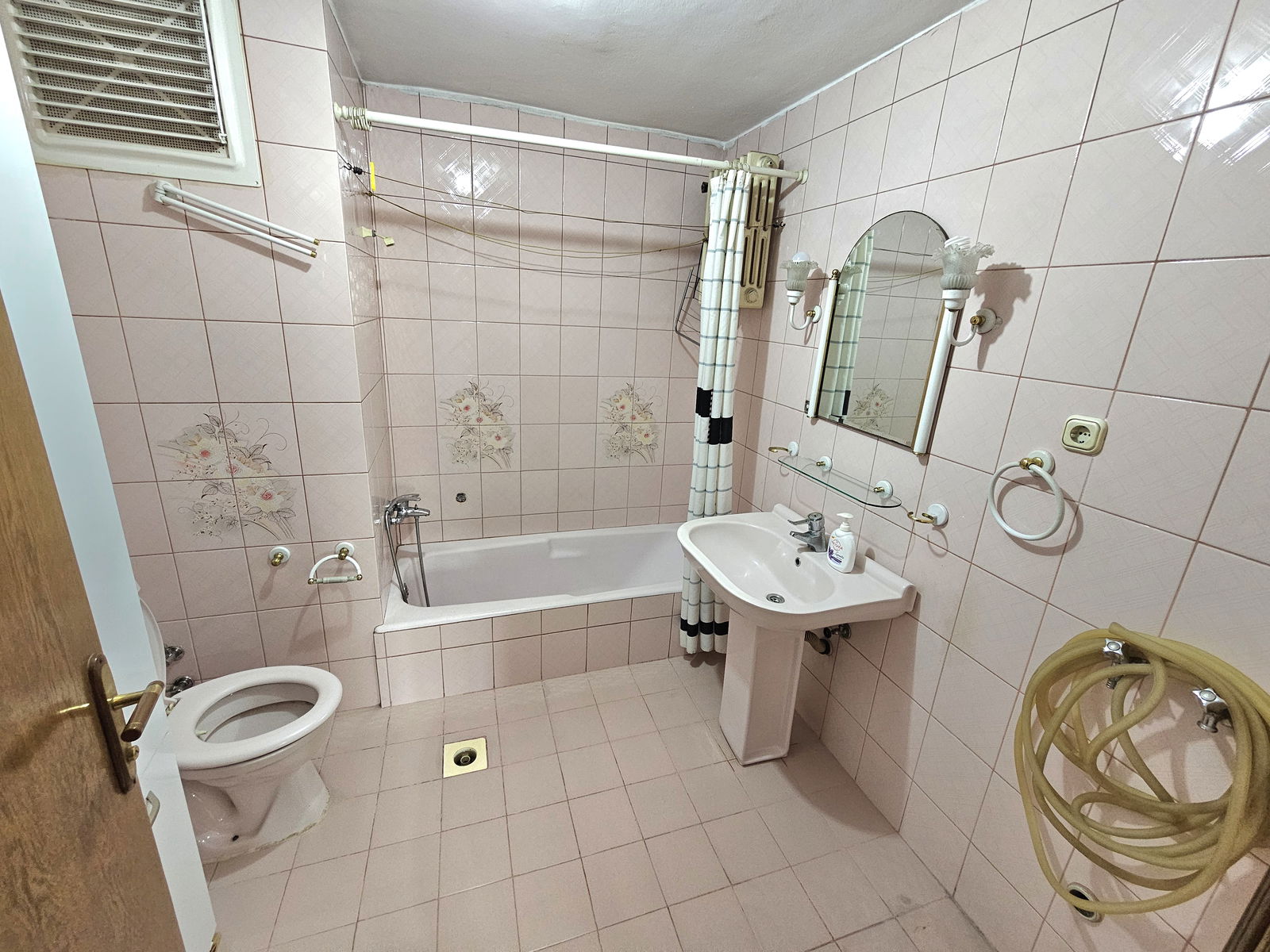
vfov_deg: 89.9
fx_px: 477
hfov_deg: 106.2
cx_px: 635
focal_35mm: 13
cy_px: 476
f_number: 2.2
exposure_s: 1/50.3
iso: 400
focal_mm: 2.2
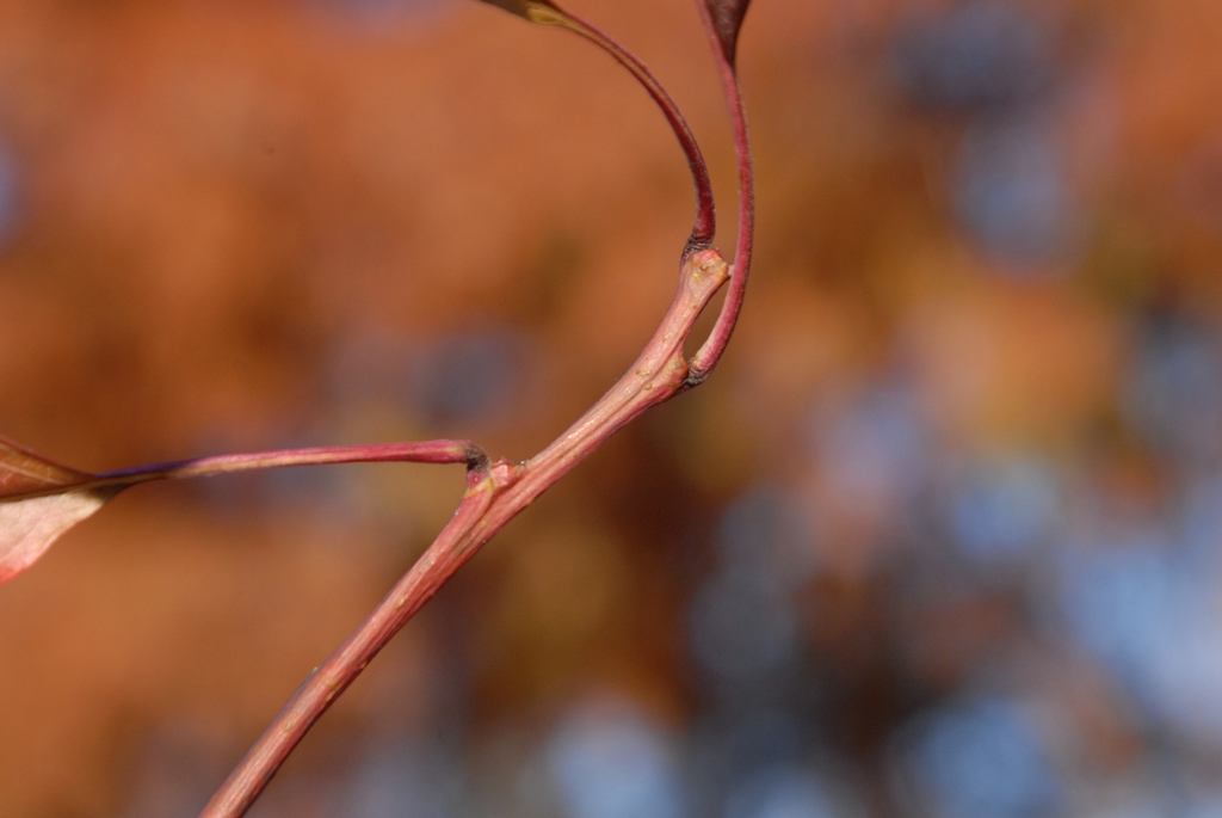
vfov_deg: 8.3
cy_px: 409
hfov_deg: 12.4
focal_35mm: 165
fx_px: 5606
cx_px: 611
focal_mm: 110
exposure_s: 1/320
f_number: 9
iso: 400
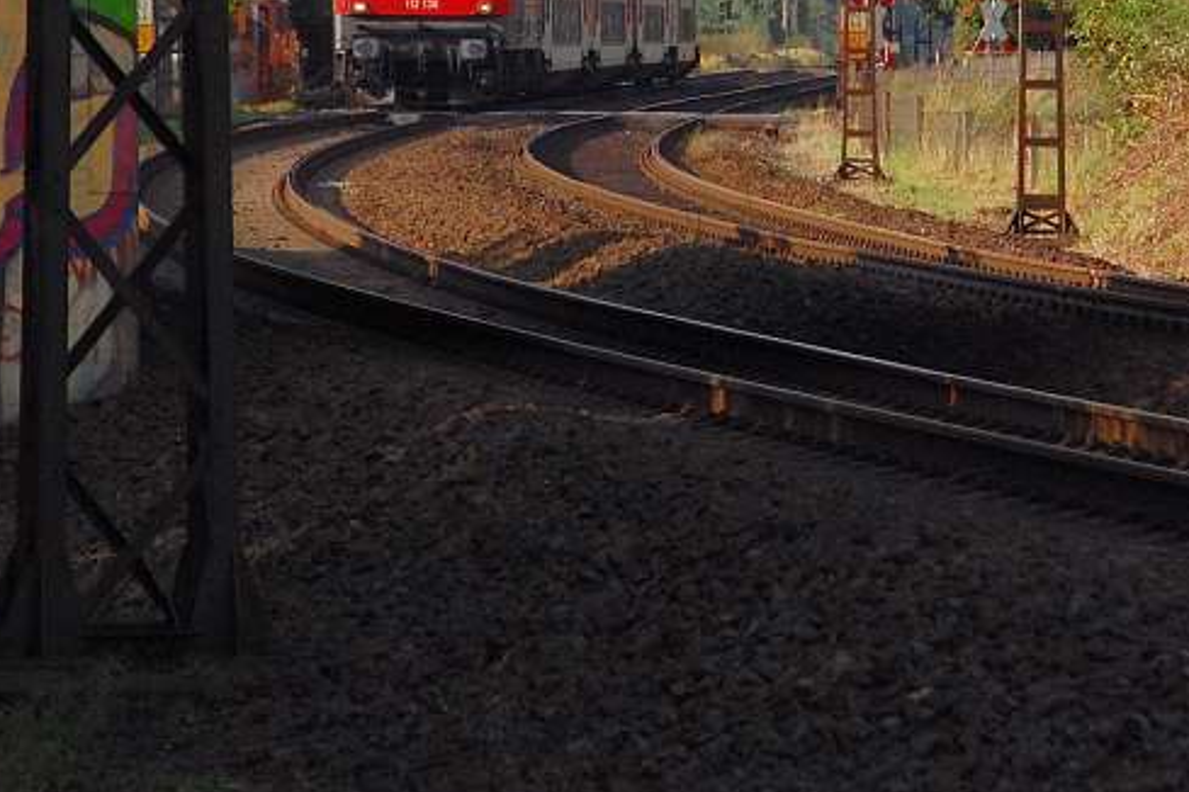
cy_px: 26
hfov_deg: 4.9
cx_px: 778
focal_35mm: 424
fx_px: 14004
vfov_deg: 3.2
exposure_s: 1/1000
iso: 800
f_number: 8
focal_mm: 135
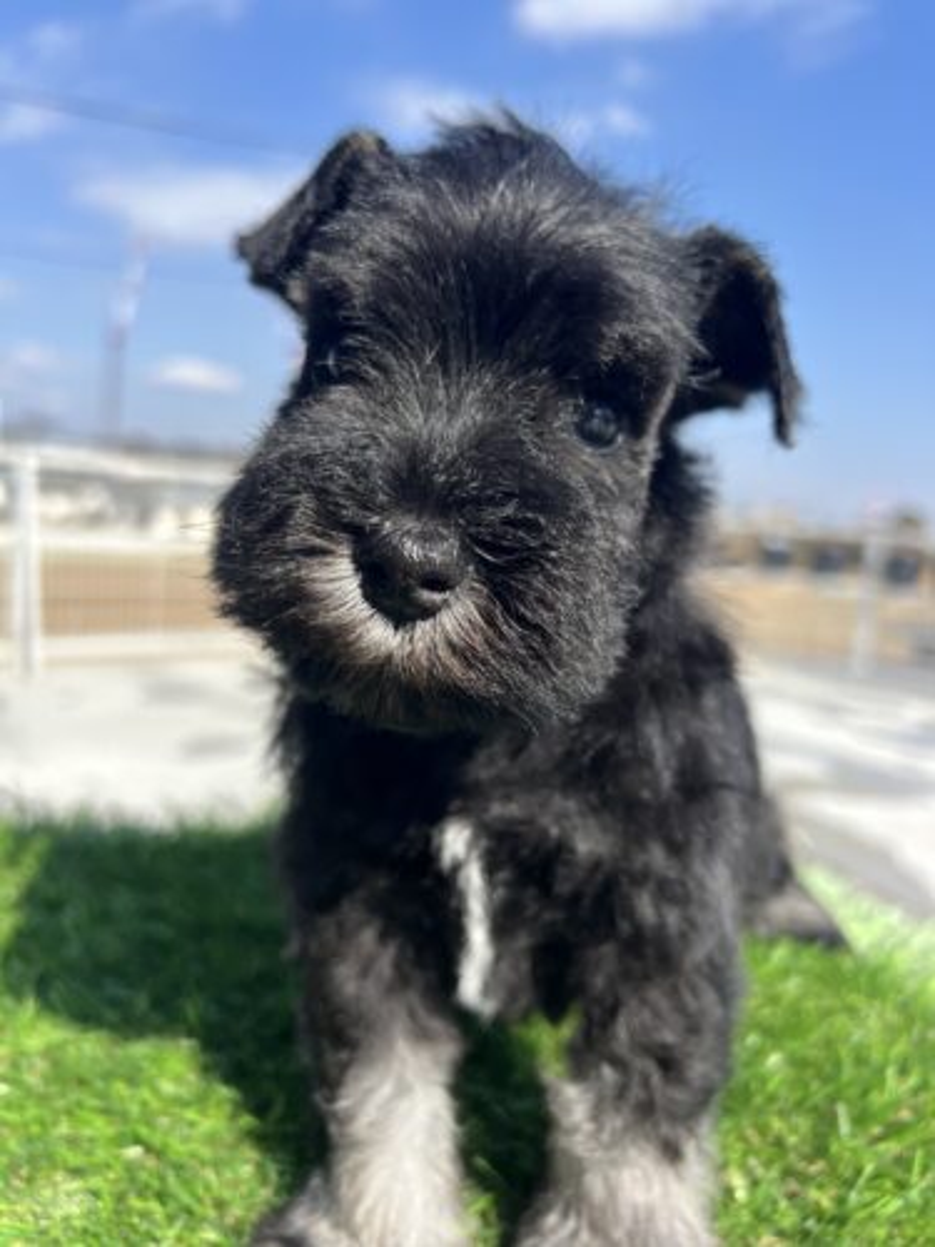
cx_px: 468
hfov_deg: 53.1
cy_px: 624
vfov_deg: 67.3
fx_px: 936
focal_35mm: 26
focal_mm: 5.7
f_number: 1.5
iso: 50
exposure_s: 1/2008
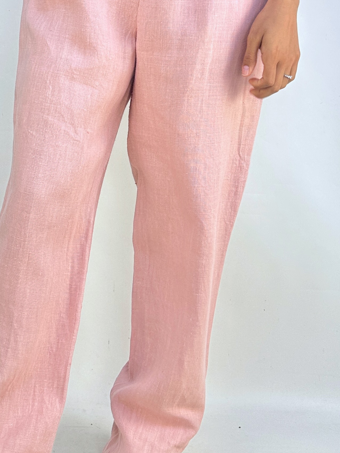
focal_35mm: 43
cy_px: 210
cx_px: 116
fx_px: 563
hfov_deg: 33.3
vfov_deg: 43.8
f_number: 1.78
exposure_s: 1/213
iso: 64
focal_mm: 6.86
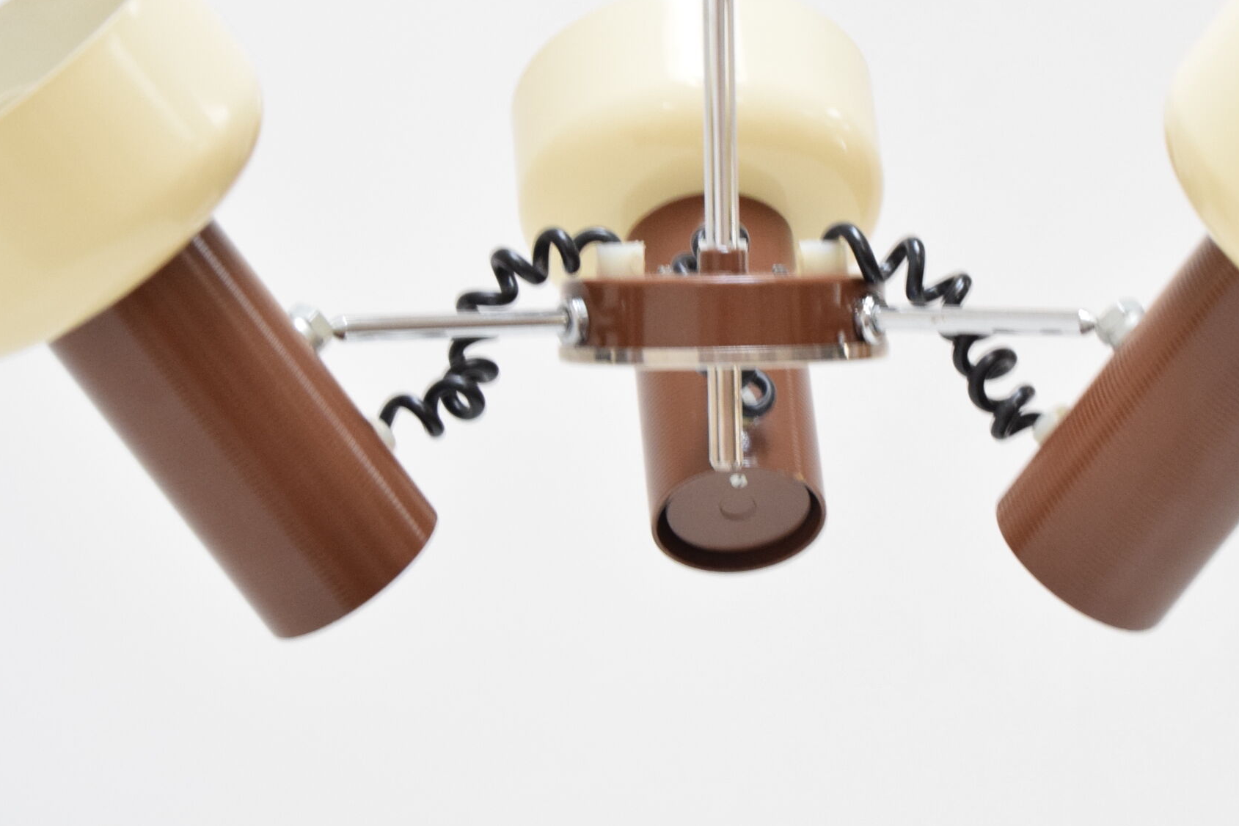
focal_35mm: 133
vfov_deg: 10.3
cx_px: 819
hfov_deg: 15.4
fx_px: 4577
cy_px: 290
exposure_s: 1/100
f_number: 5.6
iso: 1600
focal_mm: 50
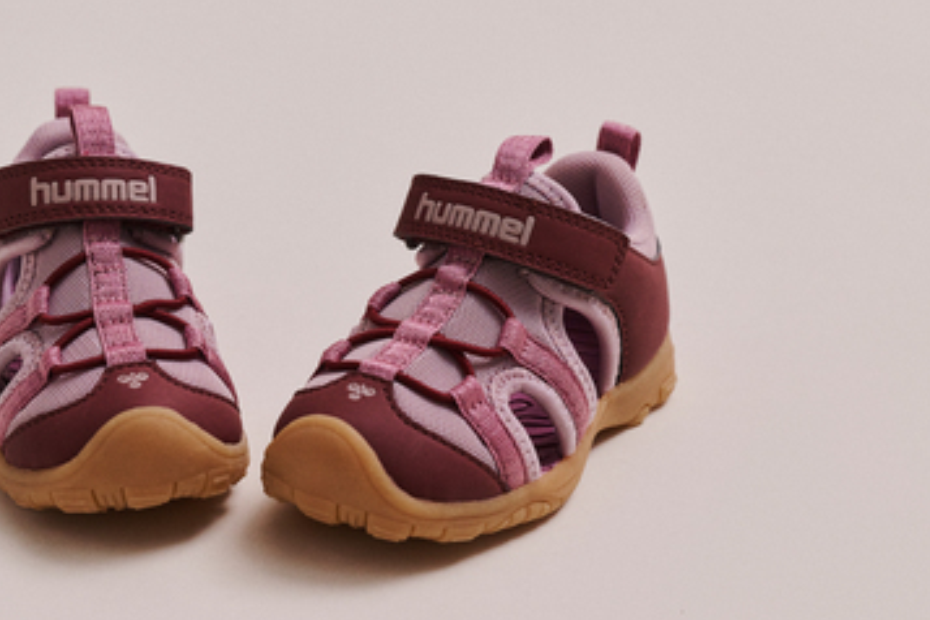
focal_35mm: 98
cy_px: 306
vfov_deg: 14.0
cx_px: 318
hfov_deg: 20.8
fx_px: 2531
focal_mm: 70
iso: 1000
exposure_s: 1/250
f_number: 7.1
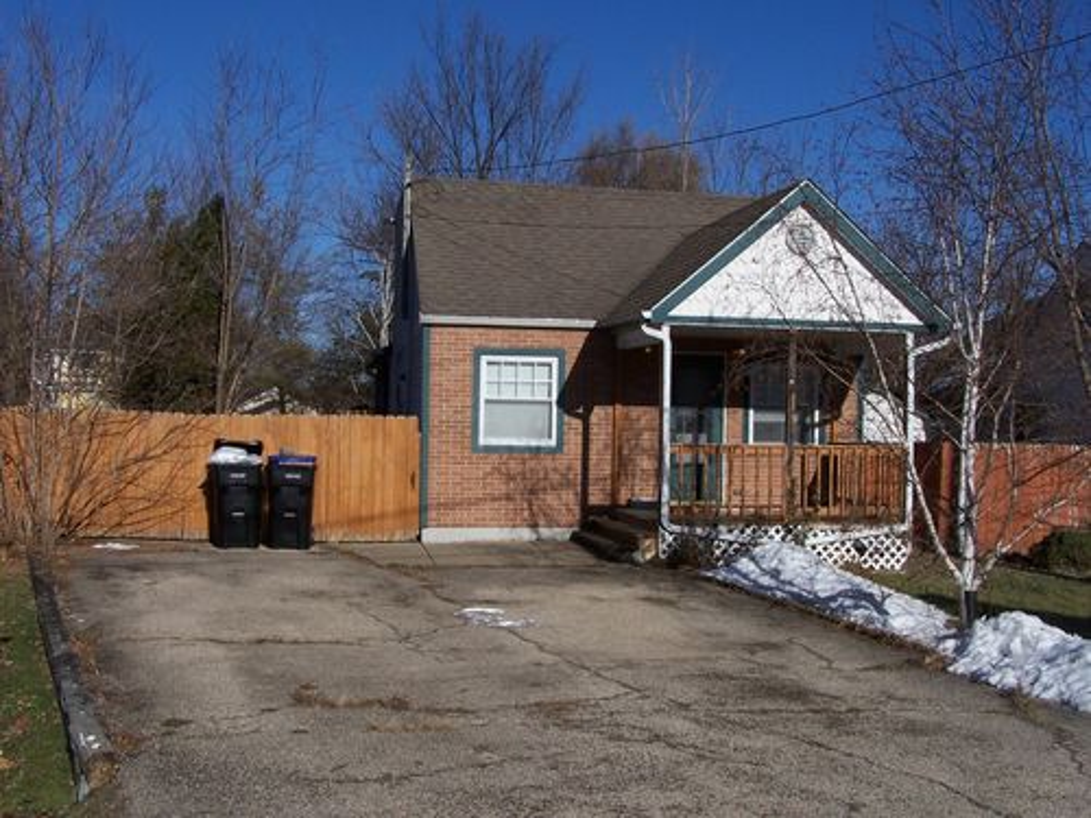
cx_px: 546
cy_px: 409
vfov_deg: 37.7
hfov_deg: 49.0
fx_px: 1198
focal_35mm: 38
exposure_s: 1/1000
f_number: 5.6
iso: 80
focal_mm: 6.3
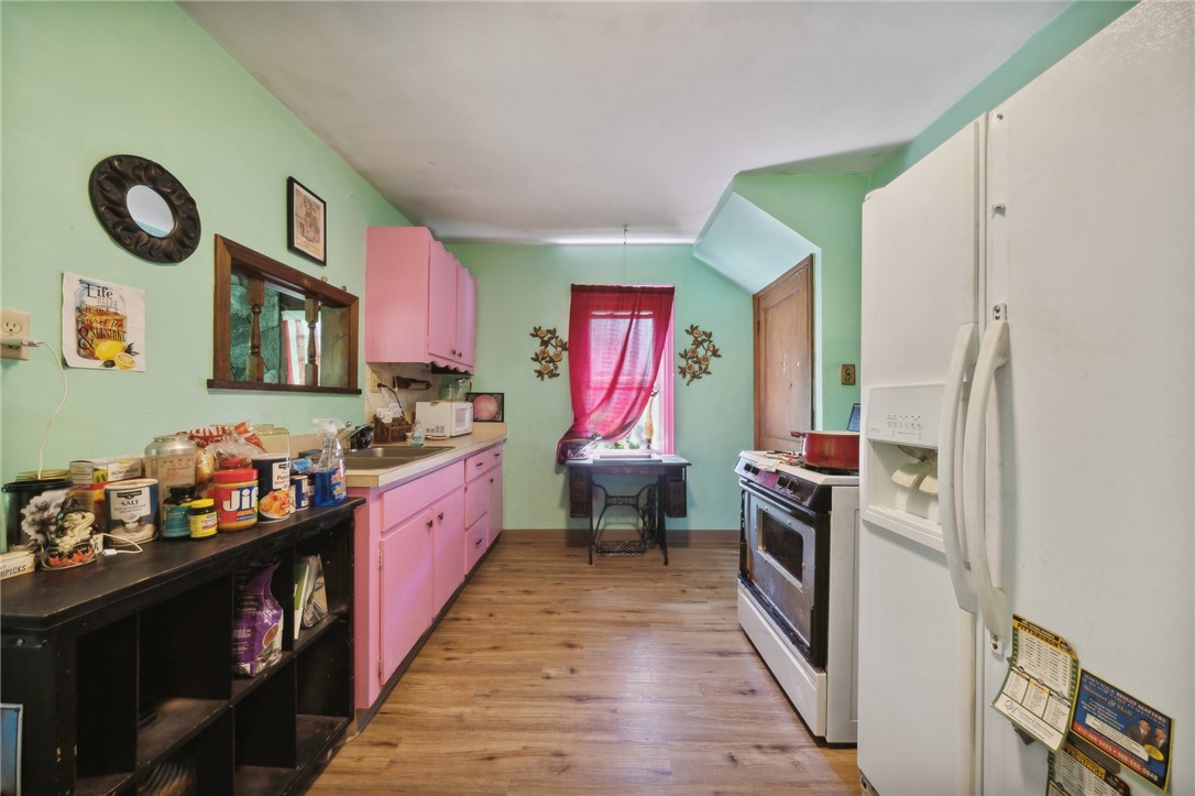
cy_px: 398
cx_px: 598
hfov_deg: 112.6
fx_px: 398
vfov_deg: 89.9
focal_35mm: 12
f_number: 11
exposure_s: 1/1.43
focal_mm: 12
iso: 50
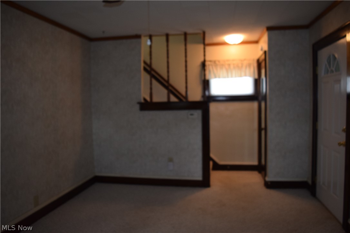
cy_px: 116
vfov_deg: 47.9
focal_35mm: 27
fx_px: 262
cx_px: 175
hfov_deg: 67.4
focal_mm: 18
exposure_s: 1/60
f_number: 3.5
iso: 800
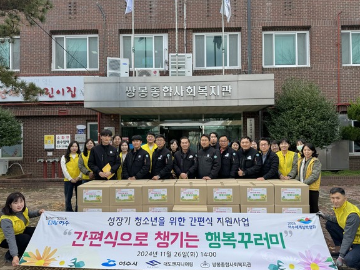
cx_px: 179
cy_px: 137
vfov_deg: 54.9
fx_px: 260
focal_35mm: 25
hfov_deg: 69.4
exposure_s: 1/1059
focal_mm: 6.76
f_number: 1.78
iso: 80
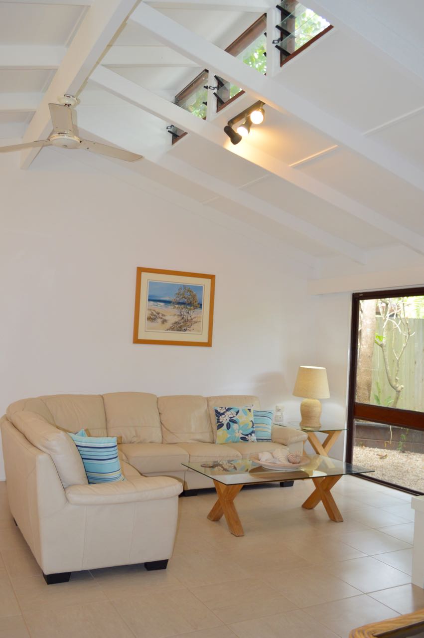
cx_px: 212
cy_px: 319
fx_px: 531
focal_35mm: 30
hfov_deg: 43.5
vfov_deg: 62.0
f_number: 4
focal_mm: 20
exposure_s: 1/100
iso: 400
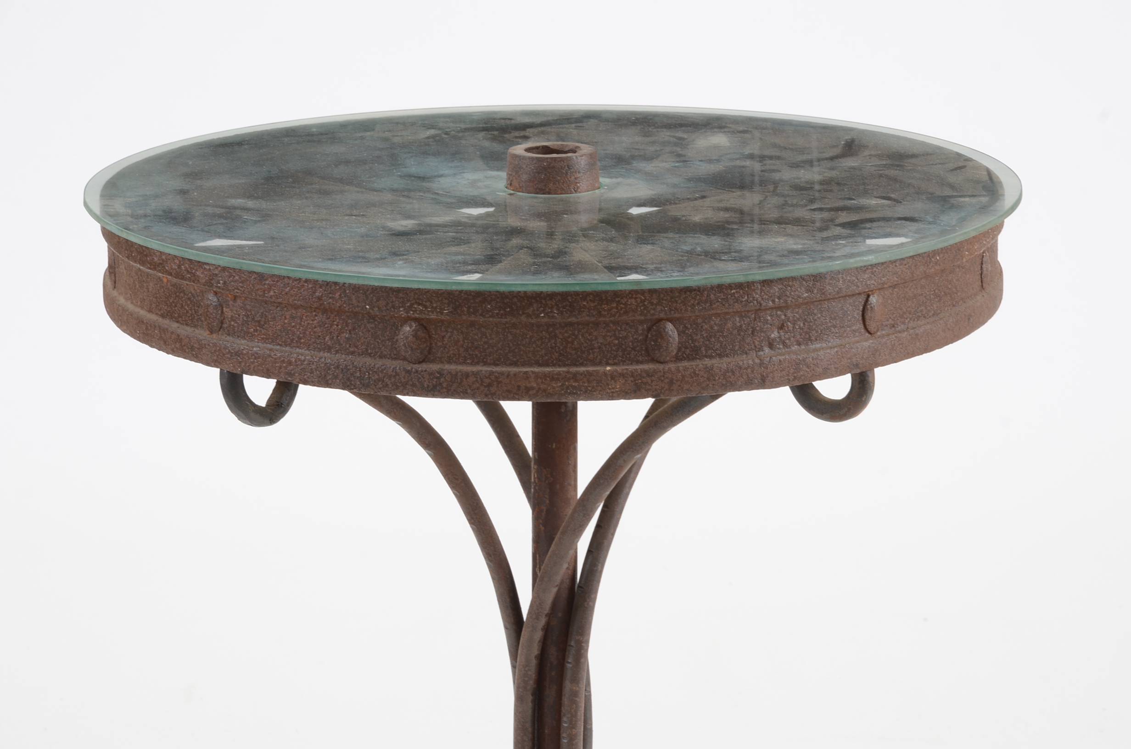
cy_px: 374
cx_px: 566
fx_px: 4938
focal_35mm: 158
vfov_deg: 8.7
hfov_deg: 13.1
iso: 200
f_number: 11
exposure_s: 1/125
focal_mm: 105
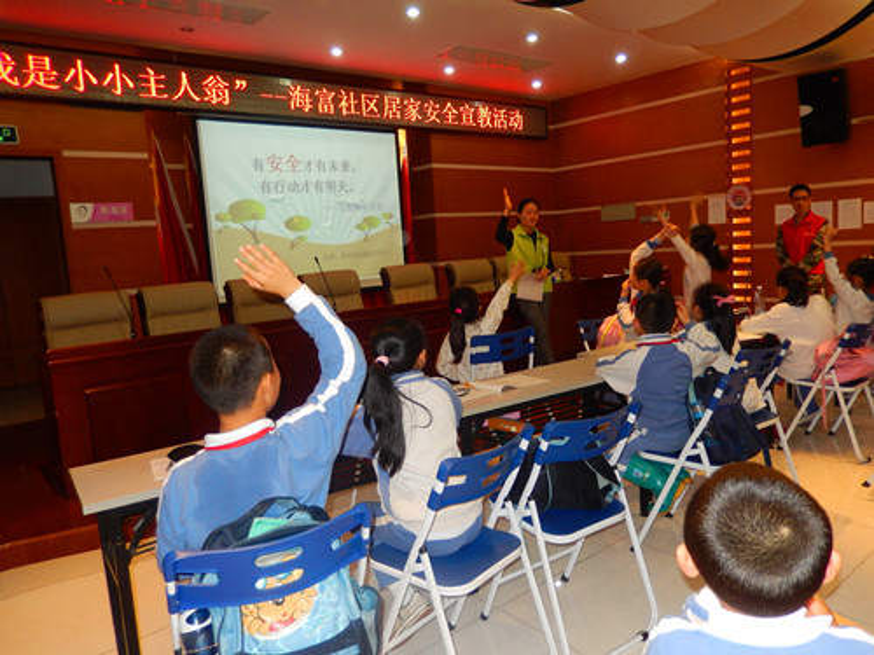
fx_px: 631
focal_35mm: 25
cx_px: 437
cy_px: 328
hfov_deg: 69.4
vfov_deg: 54.9
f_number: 3.4
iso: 200
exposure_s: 1/30
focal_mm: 4.5
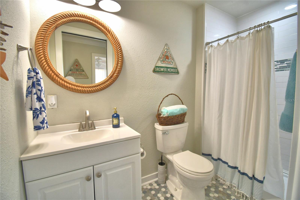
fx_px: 125
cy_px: 100
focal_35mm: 15
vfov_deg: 77.3
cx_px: 150
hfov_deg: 100.4
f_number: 4.5
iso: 400
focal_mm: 10
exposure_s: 1/125
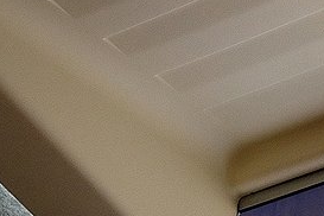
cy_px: 249
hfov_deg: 11.2
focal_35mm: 178
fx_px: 1602
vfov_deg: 7.7
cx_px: 453
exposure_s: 1/85
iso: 3200
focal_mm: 35.8
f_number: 3.6
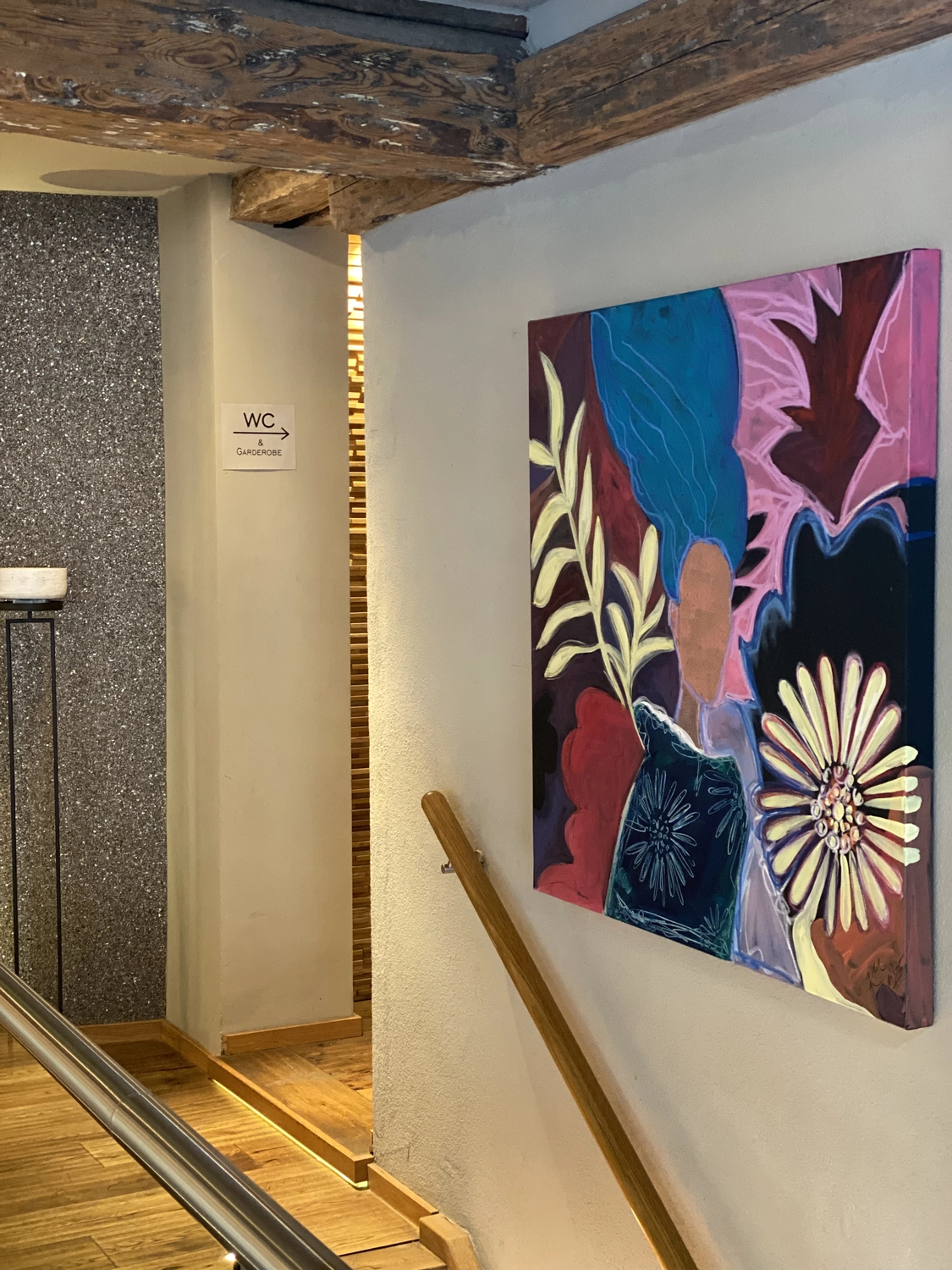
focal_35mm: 52
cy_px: 635
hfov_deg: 28.0
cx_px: 476
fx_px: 1907
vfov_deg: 36.8
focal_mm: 6
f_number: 2
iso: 320
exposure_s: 1/20
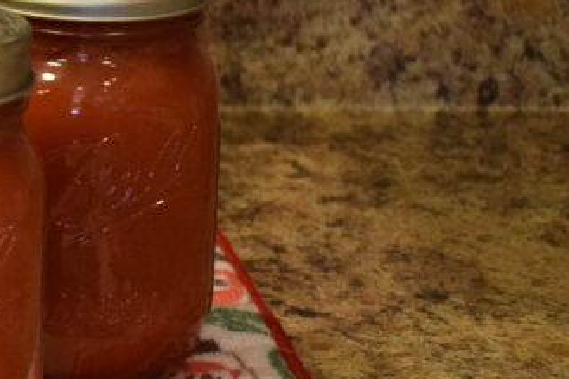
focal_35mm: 187
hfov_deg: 10.6
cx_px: -315
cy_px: -22
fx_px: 2954
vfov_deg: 7.3
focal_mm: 40
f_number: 5.3
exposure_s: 1/60
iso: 4000
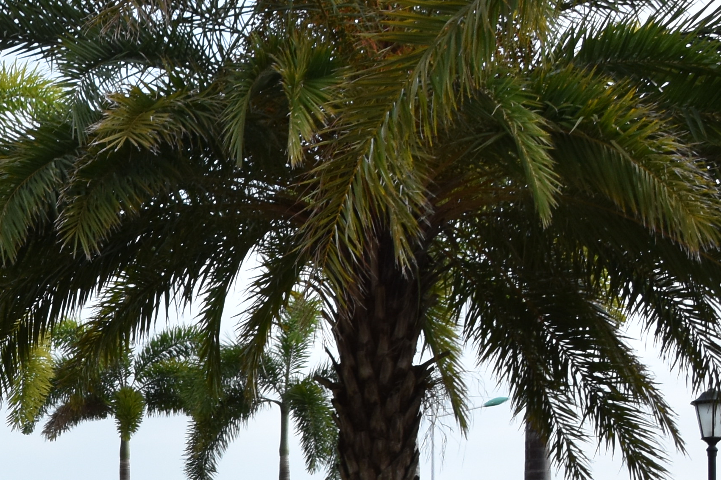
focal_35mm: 127
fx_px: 2543
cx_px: -252
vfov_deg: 10.6
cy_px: 567
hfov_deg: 15.3
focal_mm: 24
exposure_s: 1/500
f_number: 8
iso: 360
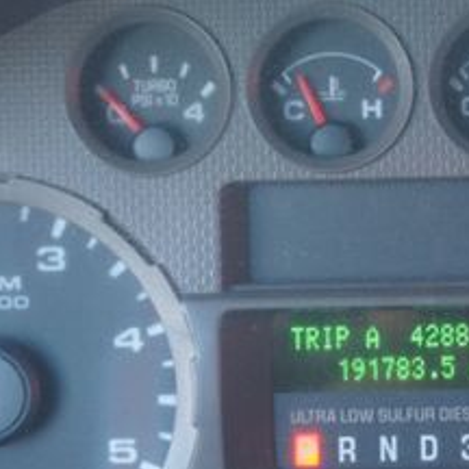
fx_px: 1675
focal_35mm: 109
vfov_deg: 15.9
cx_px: 413
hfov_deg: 15.8
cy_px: 287
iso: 1000
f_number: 4.5
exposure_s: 1/60
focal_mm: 29
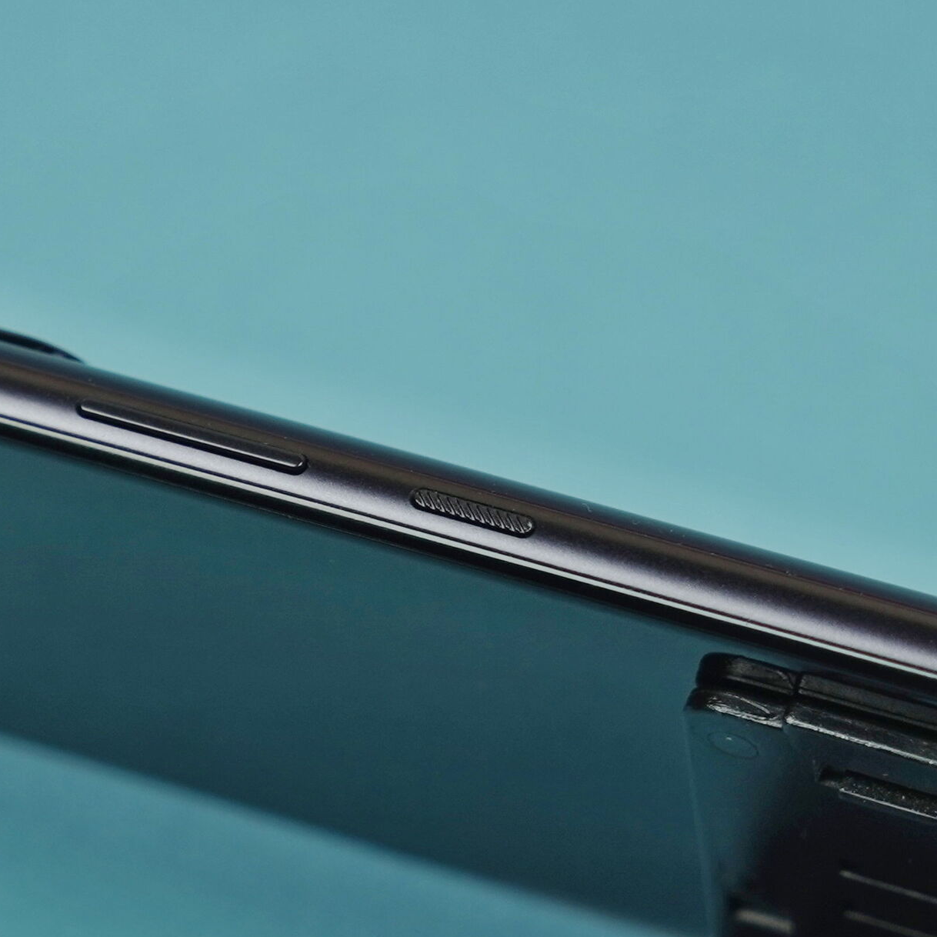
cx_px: 310
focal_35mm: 71
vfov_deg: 24.3
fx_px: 2174
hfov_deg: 24.2
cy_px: 473
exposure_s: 1/160
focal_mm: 53
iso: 250
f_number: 4
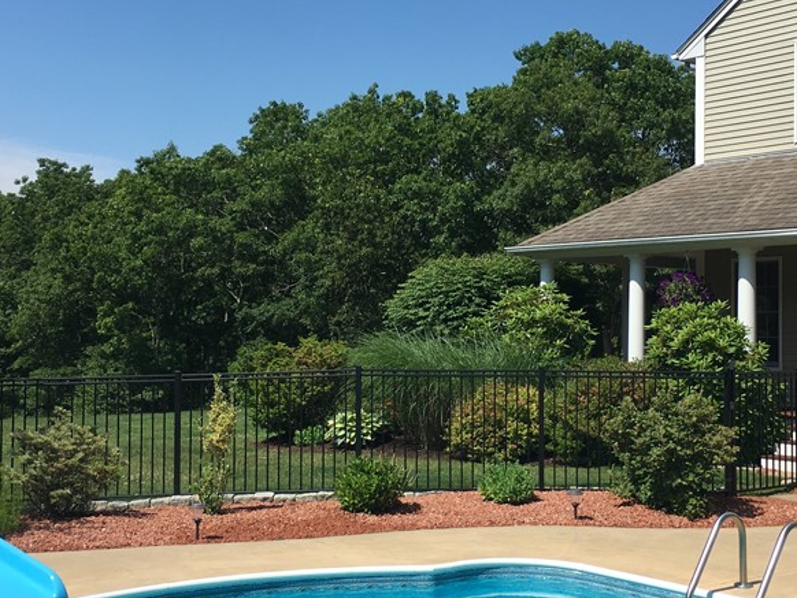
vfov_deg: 28.6
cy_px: 294
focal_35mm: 51
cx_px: 446
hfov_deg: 37.4
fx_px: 1175
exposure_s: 1/1748
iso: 25
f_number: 2.2
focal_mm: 4.15
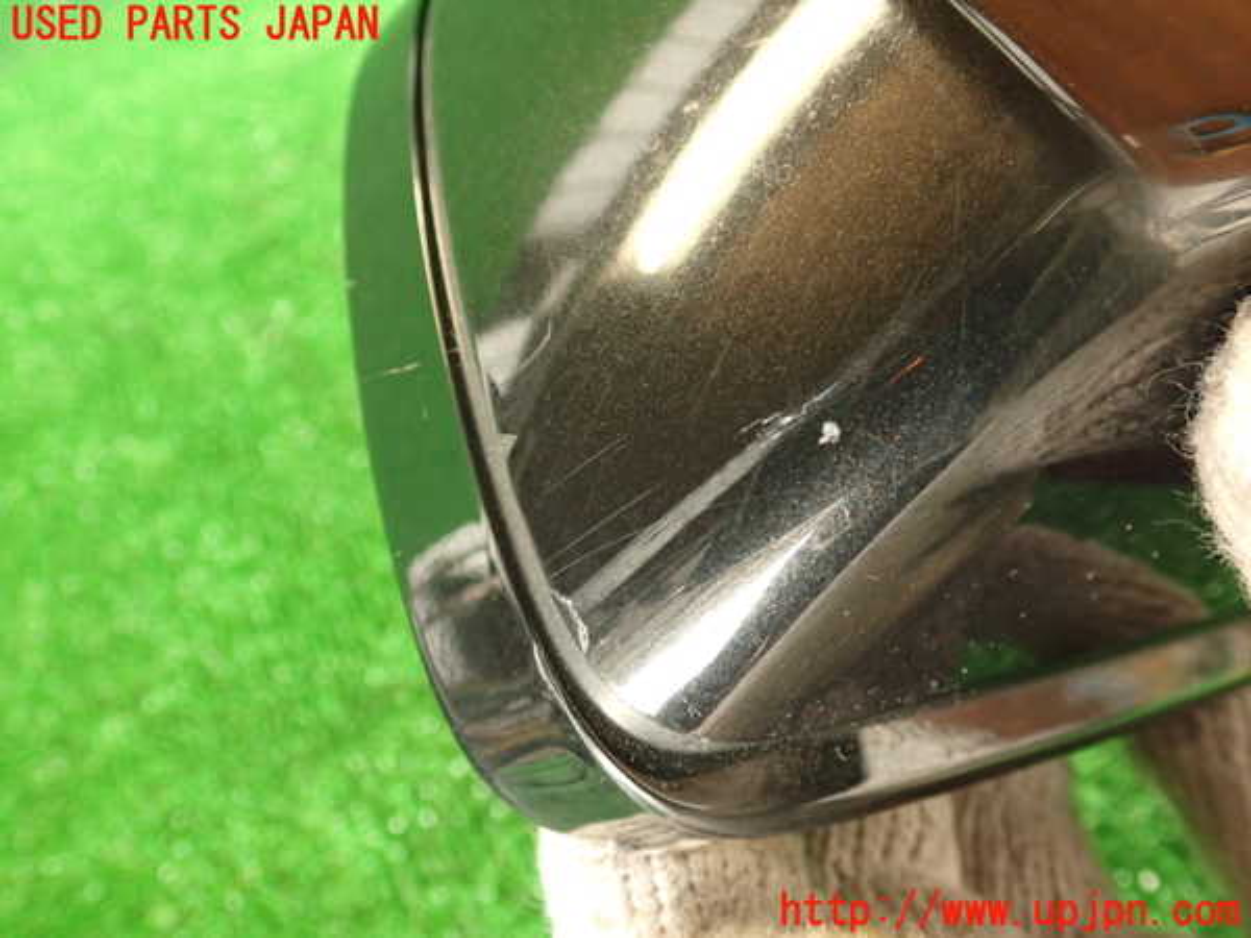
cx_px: 626
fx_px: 1156
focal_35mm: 32
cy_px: 469
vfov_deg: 44.2
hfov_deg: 56.8
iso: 500
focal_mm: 5.79
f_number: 2.4
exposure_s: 1/30
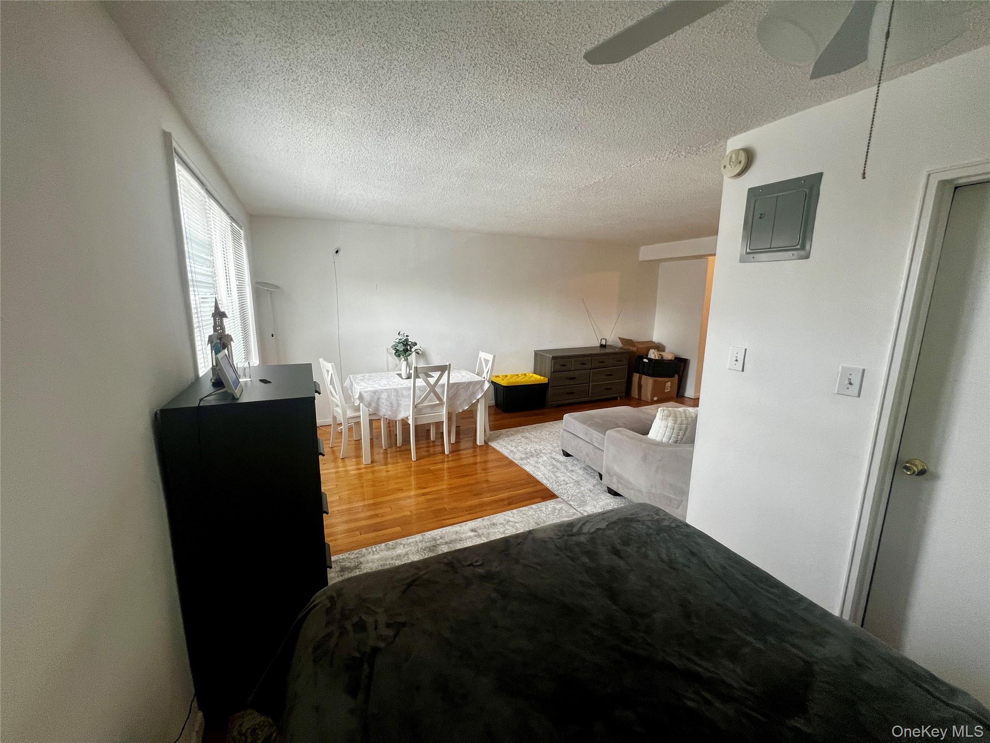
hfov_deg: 106.2
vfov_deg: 89.9
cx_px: 495
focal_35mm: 13
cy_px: 372
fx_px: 372
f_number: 1.8
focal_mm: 1.57
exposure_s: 1/120
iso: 160
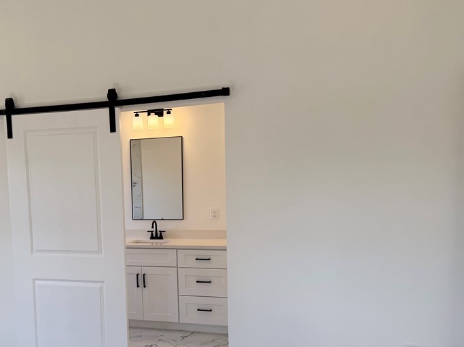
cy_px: 232
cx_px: 153
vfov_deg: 39.2
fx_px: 482
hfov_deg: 50.4
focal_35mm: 36
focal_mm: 6.76
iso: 100
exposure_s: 1/555
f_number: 1.78
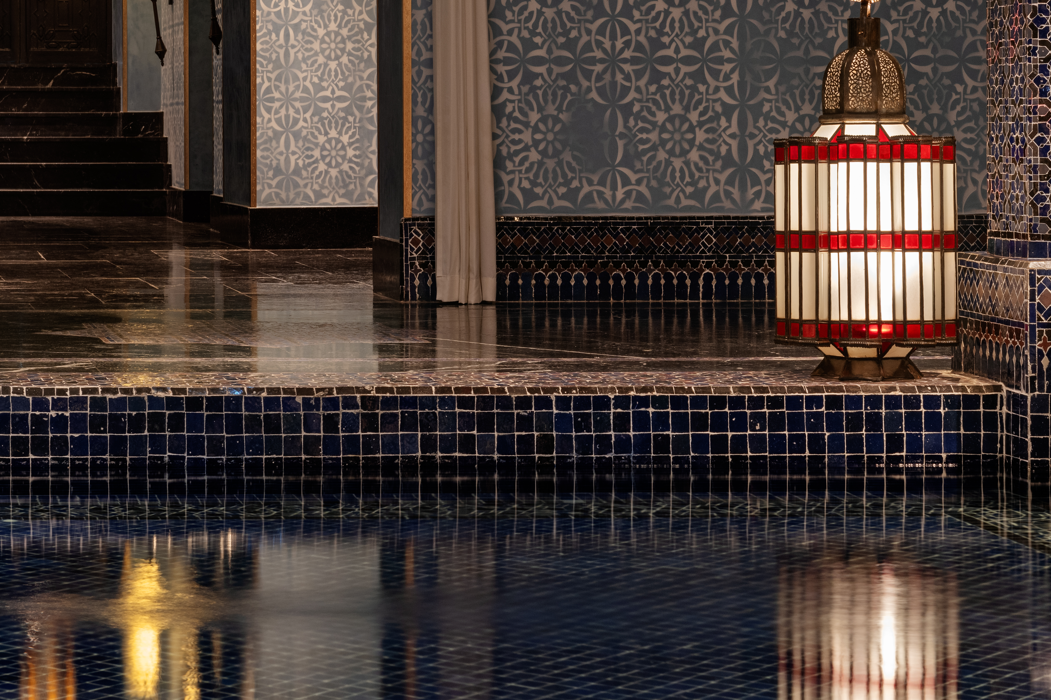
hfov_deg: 19.2
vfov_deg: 12.9
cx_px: 776
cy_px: 139
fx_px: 3094
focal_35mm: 106
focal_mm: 62
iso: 200
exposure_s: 6
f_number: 13
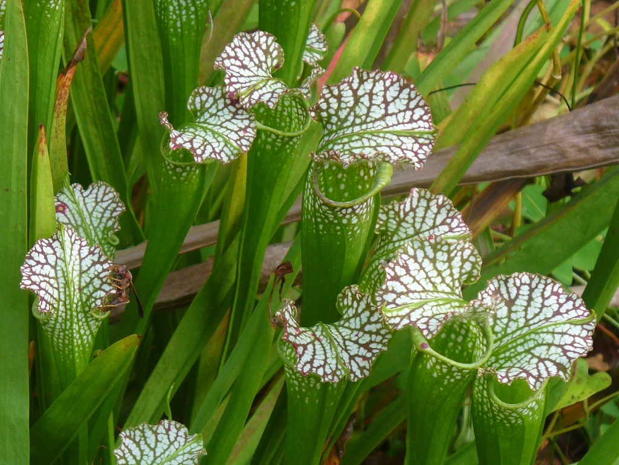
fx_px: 2897
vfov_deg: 9.2
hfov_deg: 12.2
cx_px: 310
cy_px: 232
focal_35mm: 162
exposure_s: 1/160
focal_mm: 19.4
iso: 80
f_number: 3.7
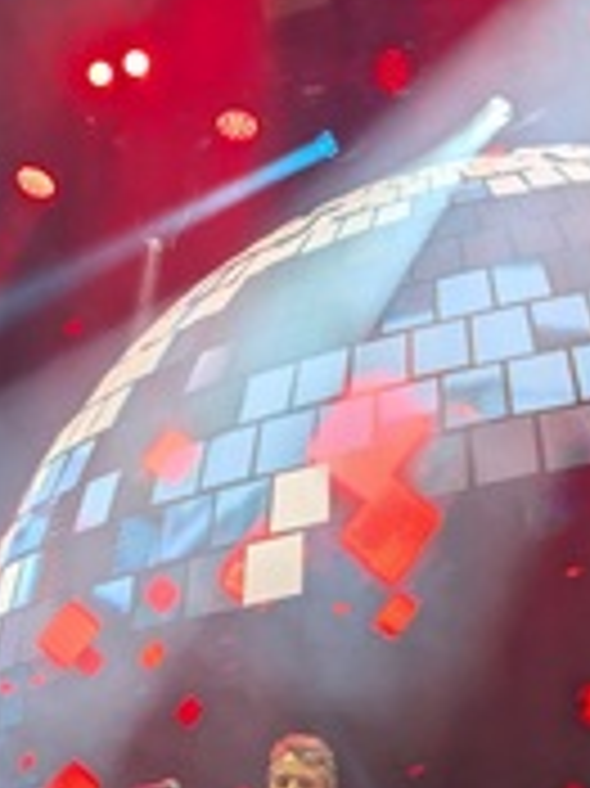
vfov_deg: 17.4
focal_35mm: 110
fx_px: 2503
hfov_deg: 13.4
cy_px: 829
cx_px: 345
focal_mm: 6.81
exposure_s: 1/316
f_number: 1.85
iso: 89
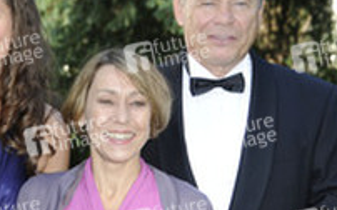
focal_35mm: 223
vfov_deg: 5.9
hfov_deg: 9.4
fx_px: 2047
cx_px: 23
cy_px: 95
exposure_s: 1/200
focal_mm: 98
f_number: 6.3
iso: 400
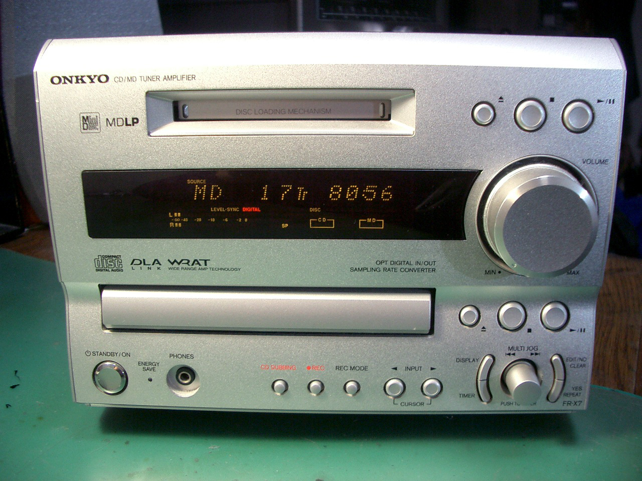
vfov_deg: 40.7
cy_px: 240
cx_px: 321
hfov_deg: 52.6
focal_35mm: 35
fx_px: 649
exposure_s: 1/13
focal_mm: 5.8
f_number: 2.6
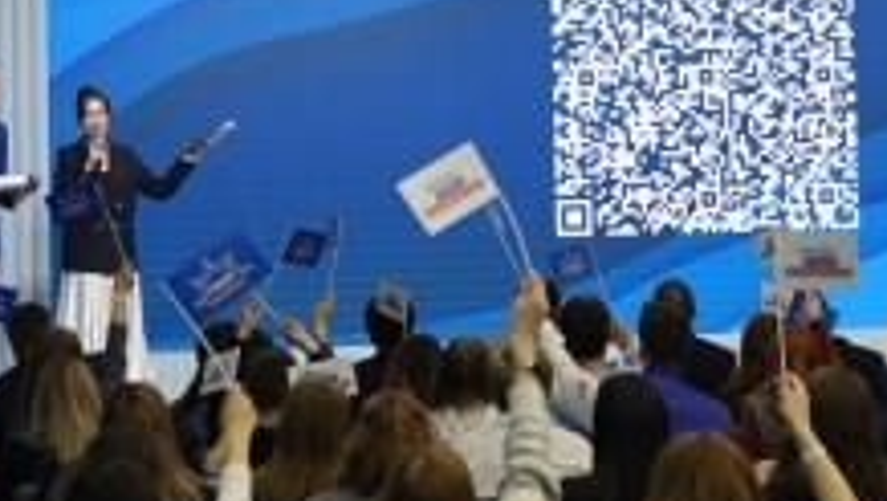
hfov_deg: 19.0
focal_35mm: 112
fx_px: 2636
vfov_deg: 10.8
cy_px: 63
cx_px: 598
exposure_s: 1/250
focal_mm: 35
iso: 800
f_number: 2.8
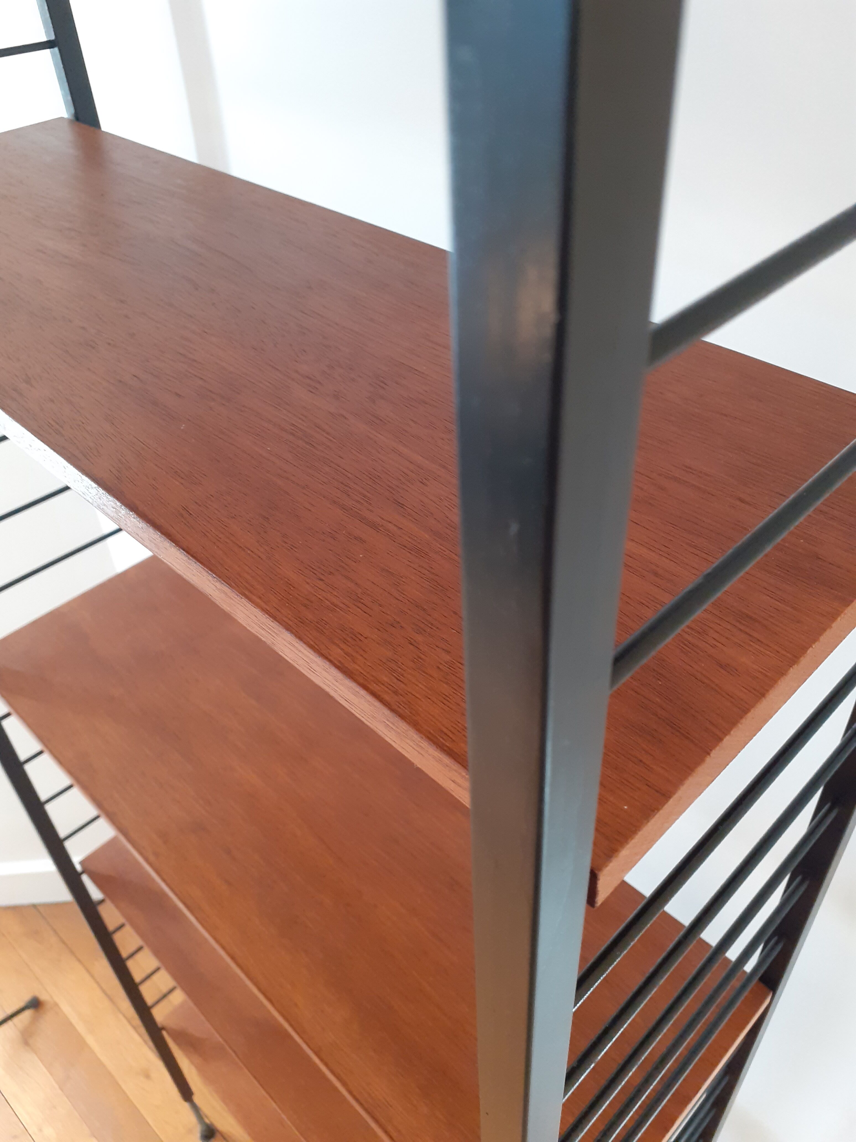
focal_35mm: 27
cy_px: 571
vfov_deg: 65.3
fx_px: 890
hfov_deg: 51.4
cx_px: 428
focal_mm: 3.6
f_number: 1.9
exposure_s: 1/40
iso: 200
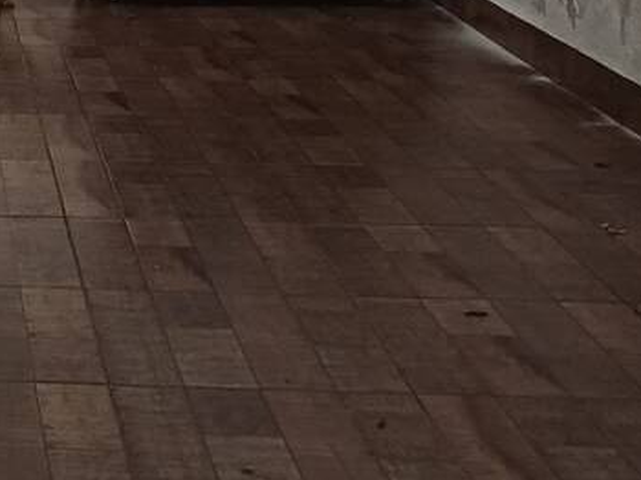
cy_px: -79
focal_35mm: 103
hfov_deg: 17.3
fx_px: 1906
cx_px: -300
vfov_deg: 14.0
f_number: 1.8
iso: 640
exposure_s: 1/24
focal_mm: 4.65
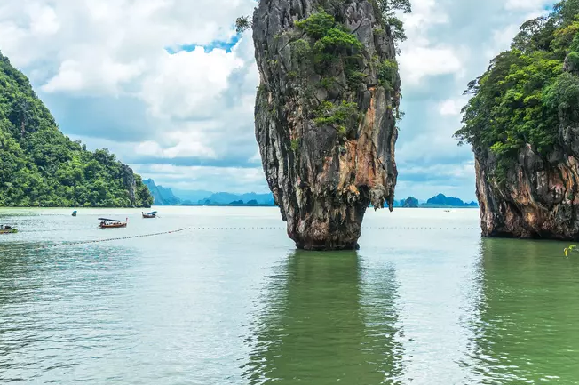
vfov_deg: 28.8
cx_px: 321
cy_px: 102
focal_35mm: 46
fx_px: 739
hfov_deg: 42.7
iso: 200
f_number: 7.1
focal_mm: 20
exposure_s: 1/400
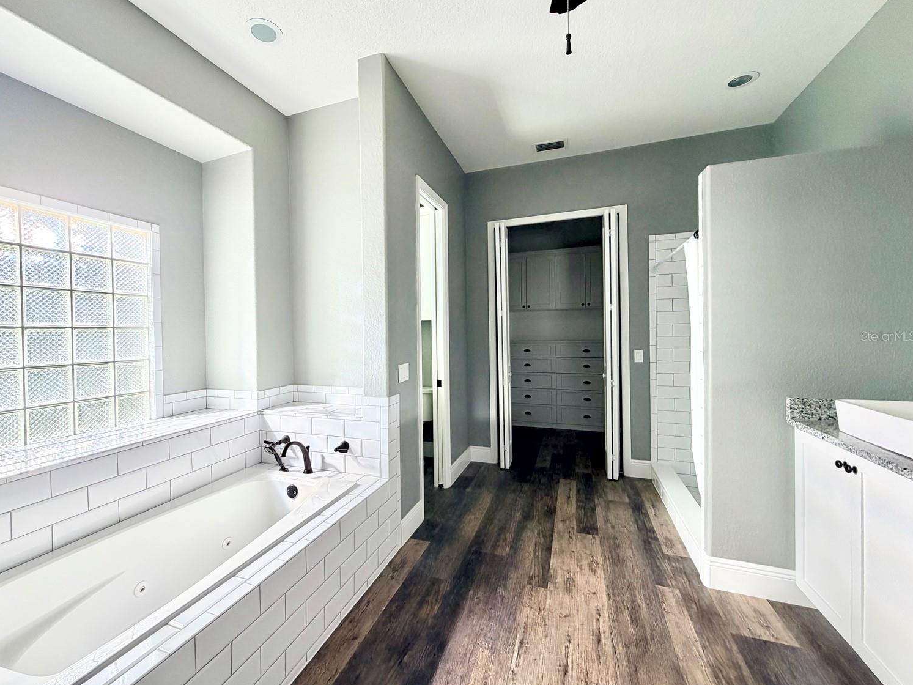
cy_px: 336
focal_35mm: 15
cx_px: 429
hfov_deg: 98.1
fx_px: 396
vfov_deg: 81.7
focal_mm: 2.22
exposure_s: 1/212
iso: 64
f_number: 2.2
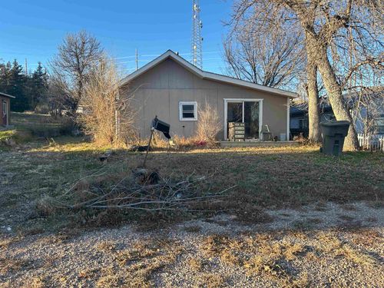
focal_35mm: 26
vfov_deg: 53.1
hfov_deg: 67.3
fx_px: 288
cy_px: 144
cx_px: 192
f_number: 1.5
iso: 50
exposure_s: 1/780
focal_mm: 5.7
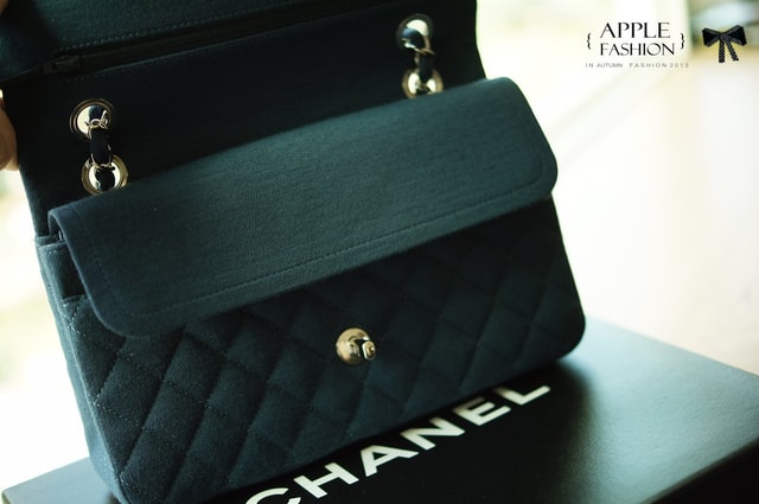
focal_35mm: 52
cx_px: 380
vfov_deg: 25.7
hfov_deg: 37.9
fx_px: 1105
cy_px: 252
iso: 125
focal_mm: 35
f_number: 1.8
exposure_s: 1/60
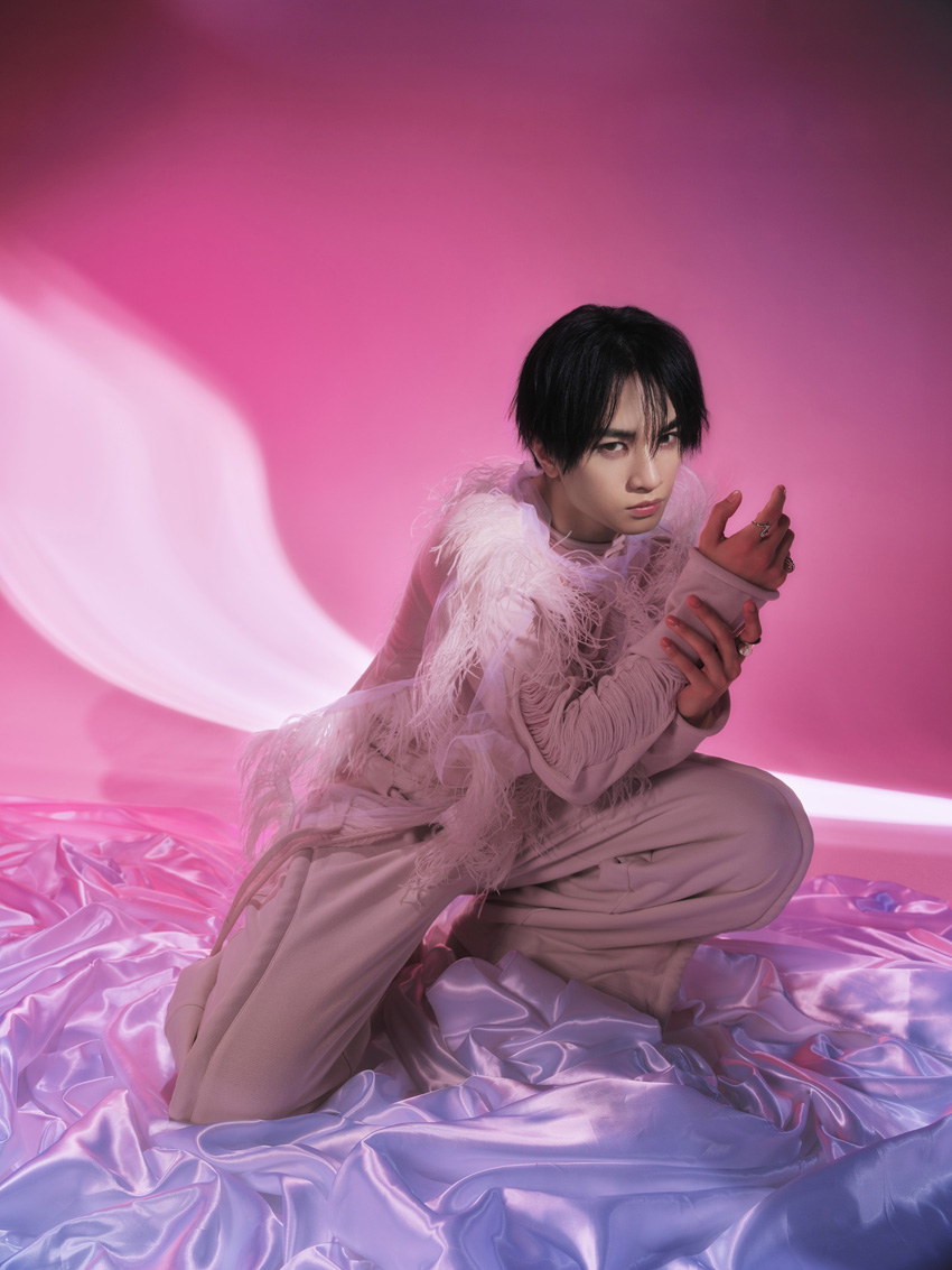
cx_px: 476
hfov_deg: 54.9
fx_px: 917
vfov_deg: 69.4
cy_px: 635
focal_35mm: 25
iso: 200
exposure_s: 1/125
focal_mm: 32
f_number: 8
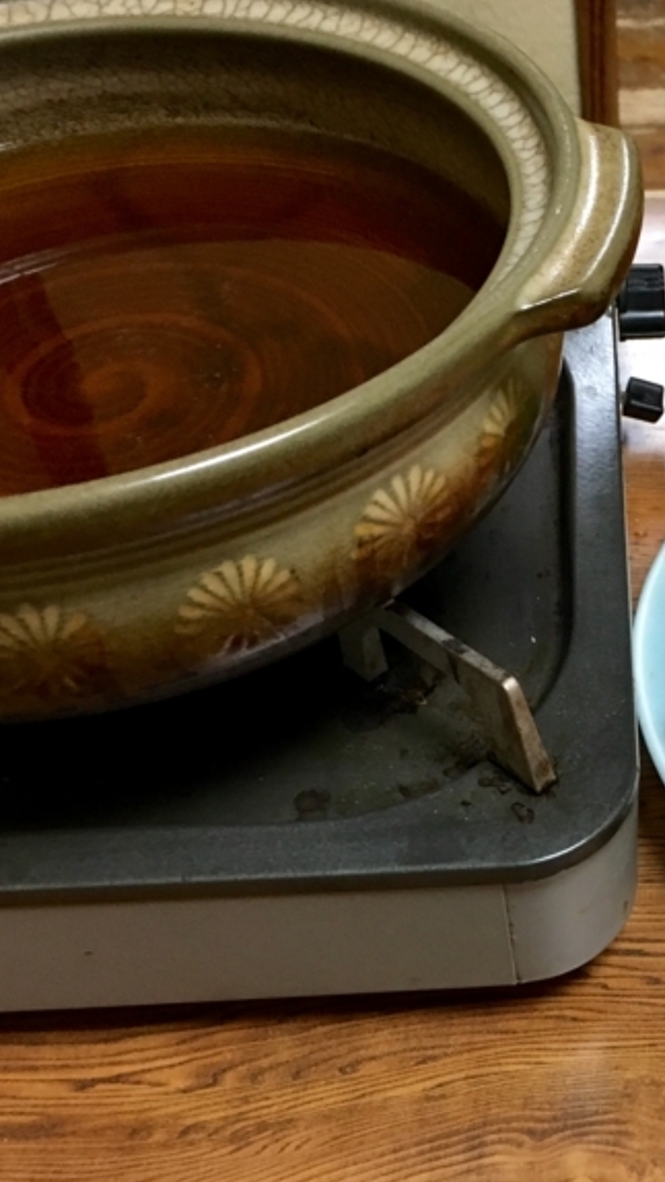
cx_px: 663
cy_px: 575
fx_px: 1379
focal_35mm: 44
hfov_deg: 25.8
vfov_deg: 46.4
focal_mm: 4.15
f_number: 2.2
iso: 200
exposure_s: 1/25
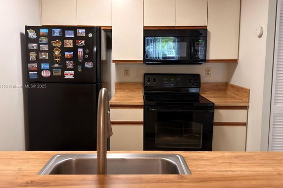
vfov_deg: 47.9
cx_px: 138
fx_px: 212
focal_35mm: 27
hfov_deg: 67.4
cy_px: 87
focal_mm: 6.76
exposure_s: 1/60
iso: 200
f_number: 1.78
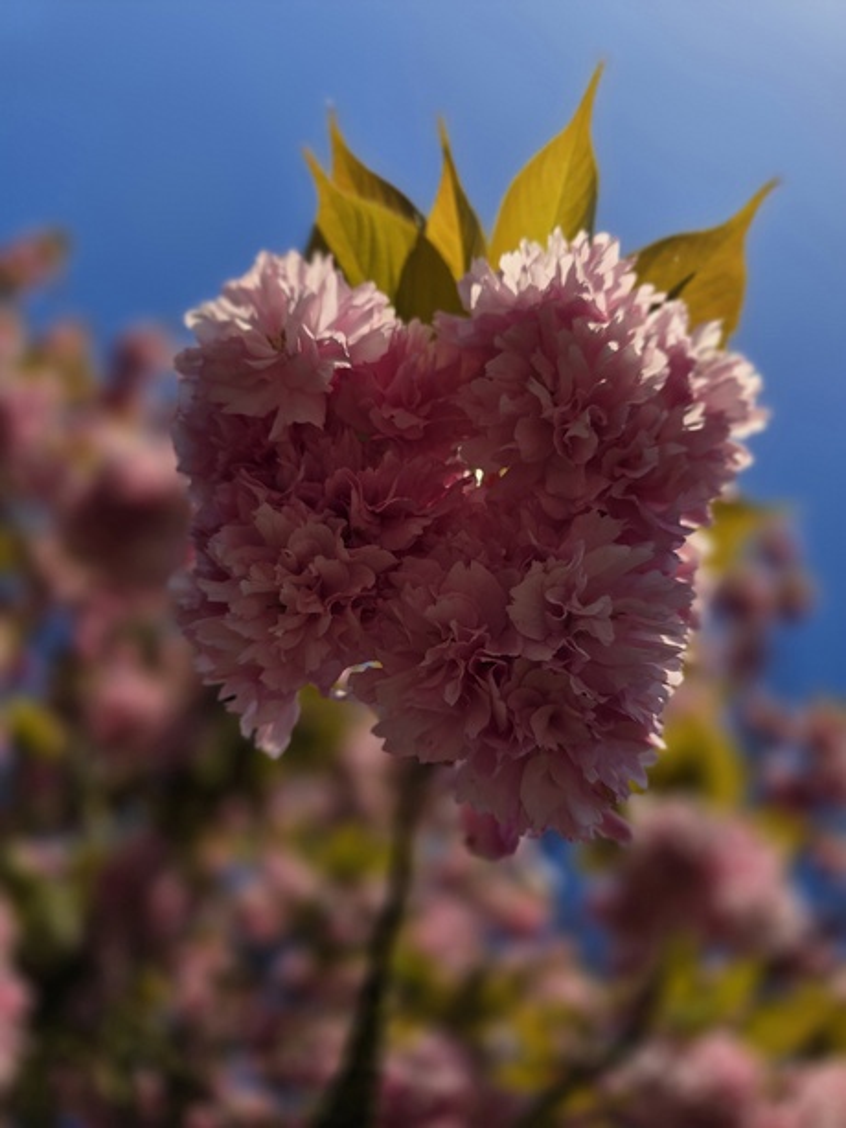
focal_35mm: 23
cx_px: 423
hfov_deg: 58.9
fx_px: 749
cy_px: 564
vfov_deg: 73.9
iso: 12
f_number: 1.7
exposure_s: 1/667
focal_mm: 6.3
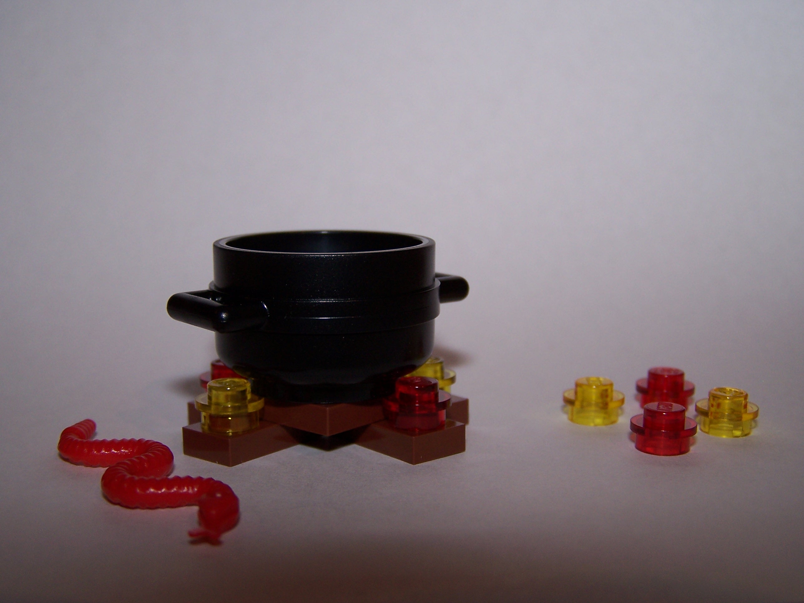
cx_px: 402
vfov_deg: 28.6
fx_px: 1185
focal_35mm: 51
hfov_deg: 37.5
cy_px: 302
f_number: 3
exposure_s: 1/60
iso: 80
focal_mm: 8.5
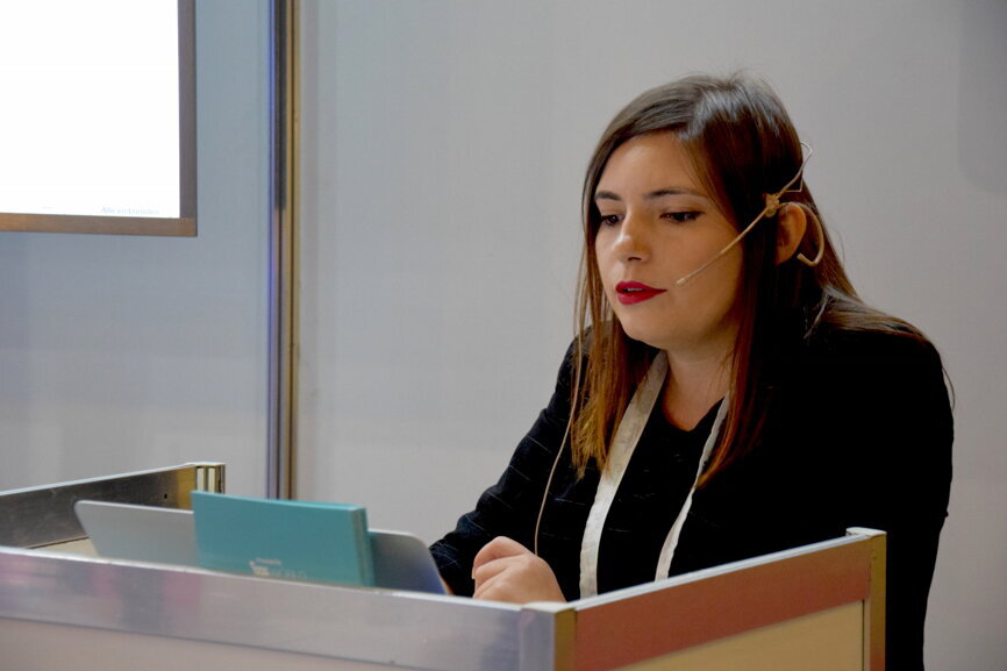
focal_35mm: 112
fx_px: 3146
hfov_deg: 18.2
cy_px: 336
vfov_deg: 12.2
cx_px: 504
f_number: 5.3
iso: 3200
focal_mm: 75
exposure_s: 1/60
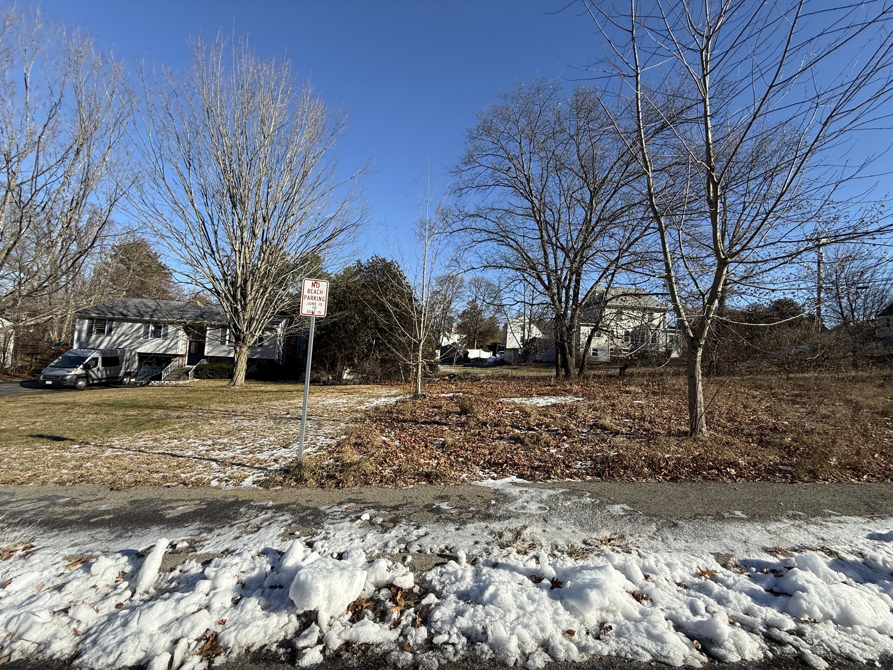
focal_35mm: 14
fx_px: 361
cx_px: 446
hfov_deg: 102.1
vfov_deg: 85.7
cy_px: 335
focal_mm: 2.22
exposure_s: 1/1050
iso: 50
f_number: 2.2
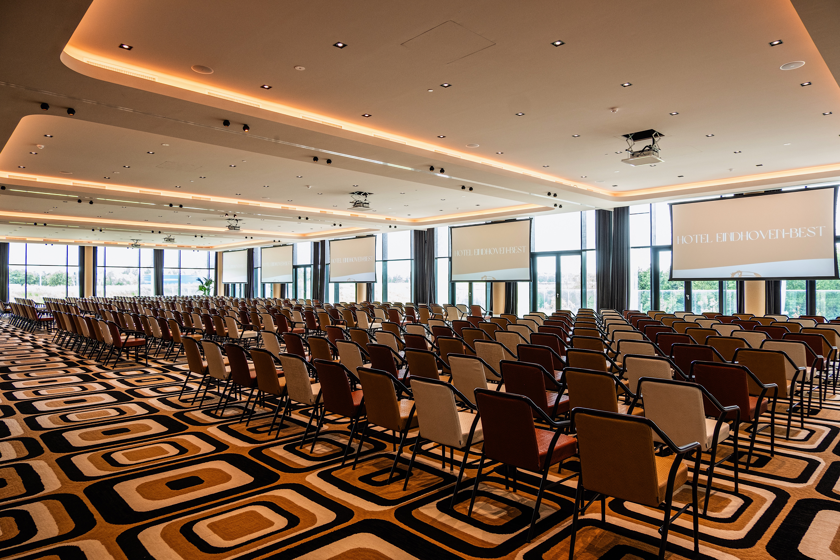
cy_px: 280
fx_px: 537
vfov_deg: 55.1
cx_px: 420
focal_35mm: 23
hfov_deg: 76.1
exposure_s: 1/8
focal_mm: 15
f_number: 7.1
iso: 250
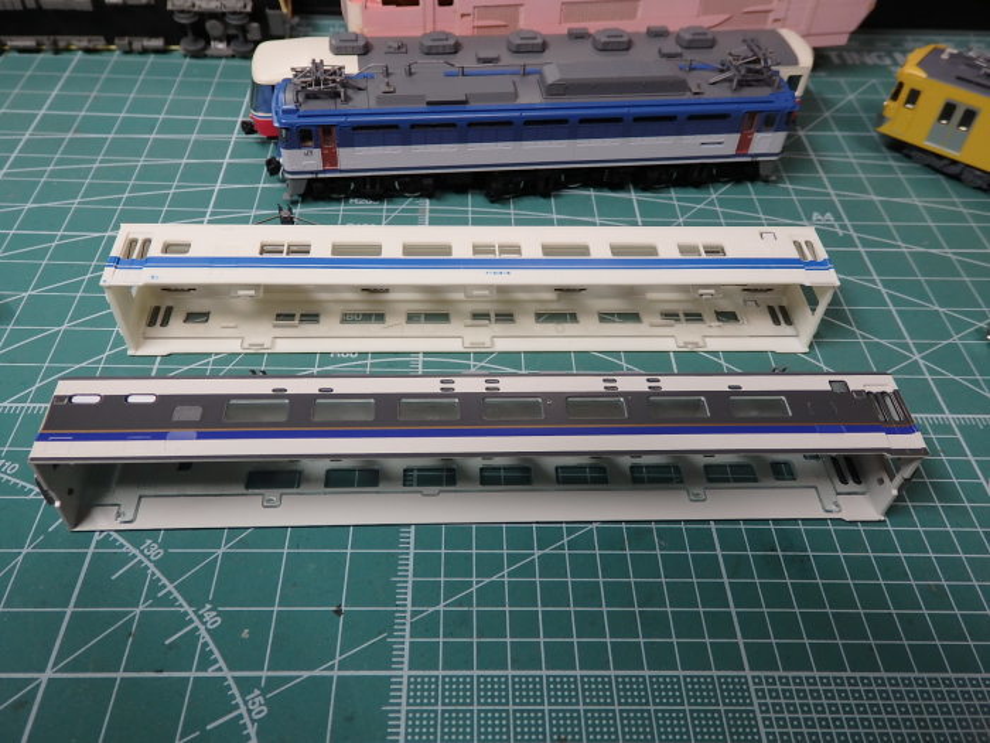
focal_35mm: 27
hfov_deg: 65.3
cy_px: 372
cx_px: 495
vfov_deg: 51.4
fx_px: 772
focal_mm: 5
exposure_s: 1/50
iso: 125
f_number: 3.2
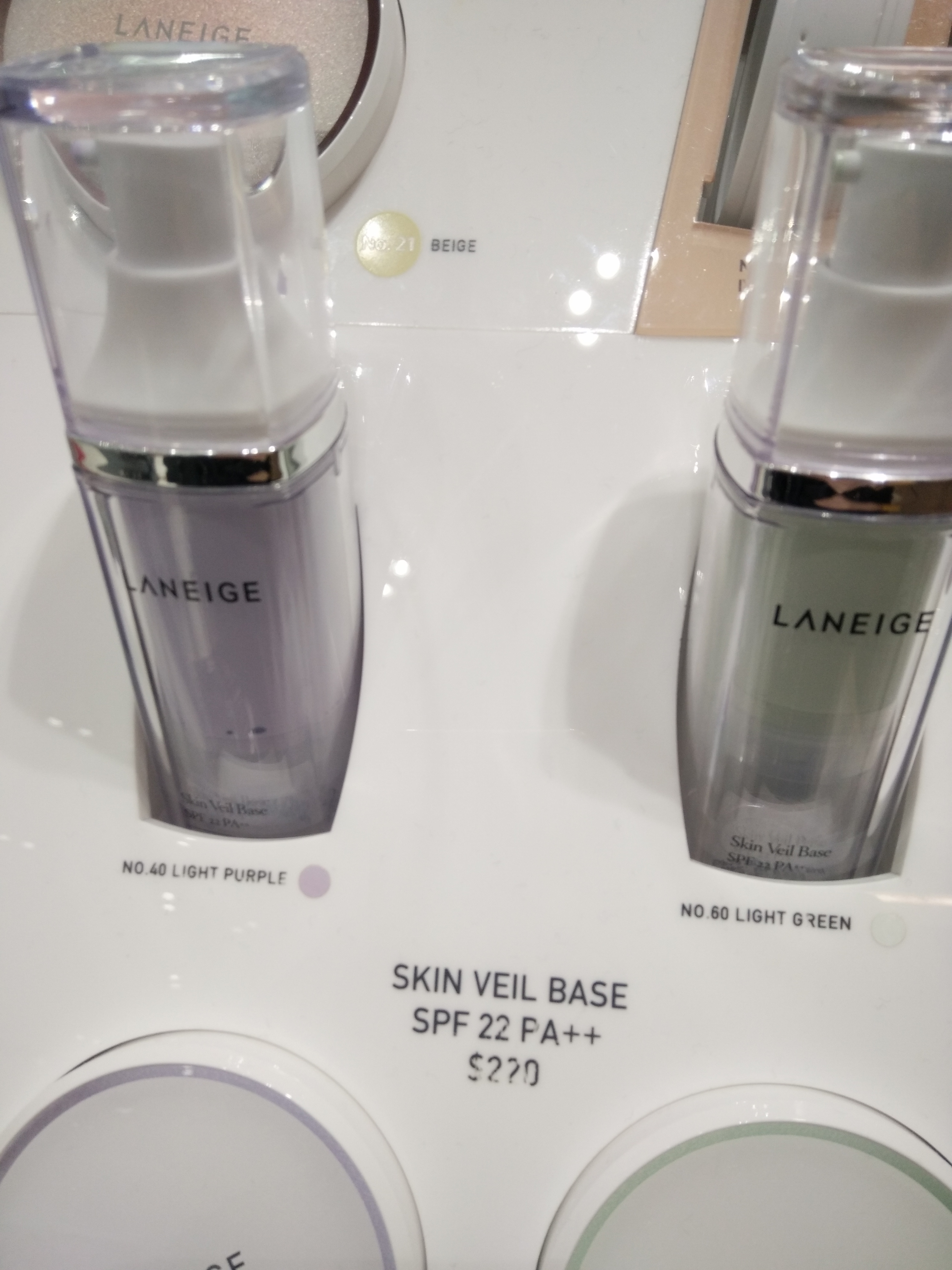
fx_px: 770
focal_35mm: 21
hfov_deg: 63.4
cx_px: 476
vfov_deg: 79.0
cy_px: 635
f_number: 2.2
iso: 52
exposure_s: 1/100
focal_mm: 3.66
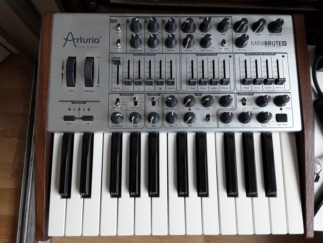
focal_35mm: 27
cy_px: 122
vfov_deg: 51.4
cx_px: 162
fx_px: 252
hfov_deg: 65.3
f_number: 1.9
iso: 50
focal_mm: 2.91
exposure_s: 1/50
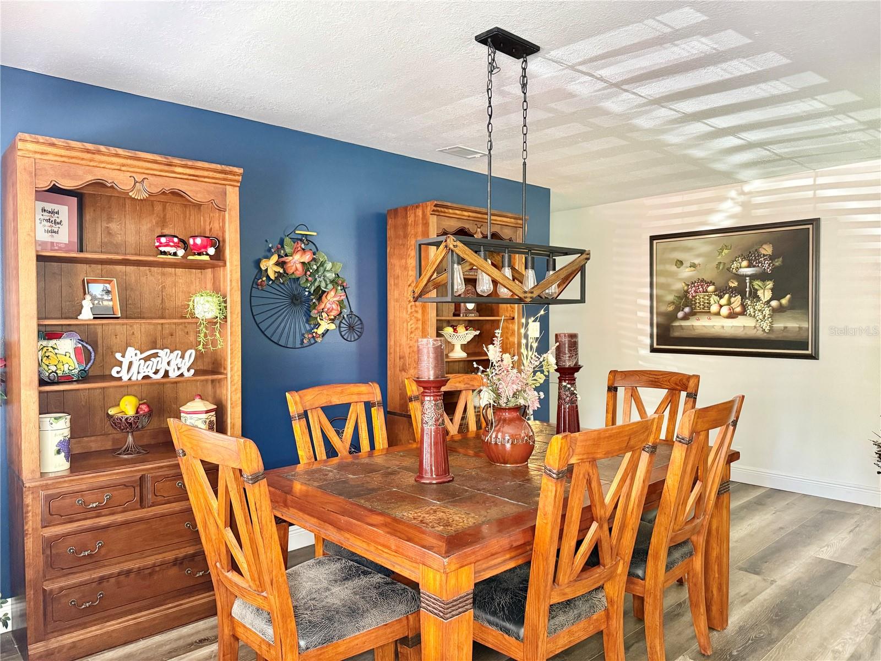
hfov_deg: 71.6
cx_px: 440
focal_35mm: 24
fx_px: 611
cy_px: 330
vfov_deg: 56.8
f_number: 1.78
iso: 500
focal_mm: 6.76
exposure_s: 1/60
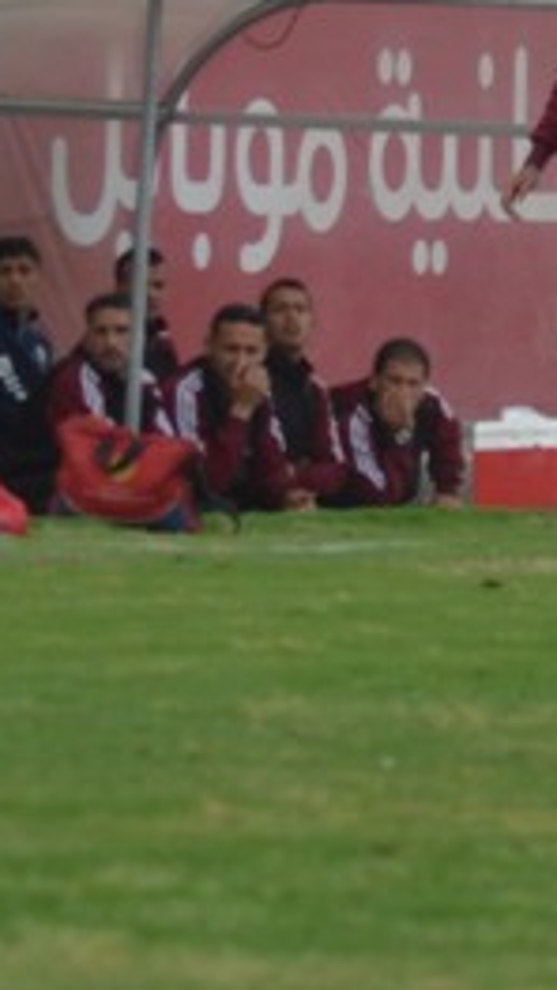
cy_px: -139
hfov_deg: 2.8
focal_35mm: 428
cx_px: 1532
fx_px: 11234
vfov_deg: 5.0
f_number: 6.3
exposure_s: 1/640
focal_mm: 70
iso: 250
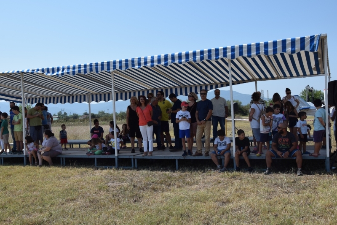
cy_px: 112
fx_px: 365
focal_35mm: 39
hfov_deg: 49.6
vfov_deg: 34.2
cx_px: 168
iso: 100
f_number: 8
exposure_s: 1/250
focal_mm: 26
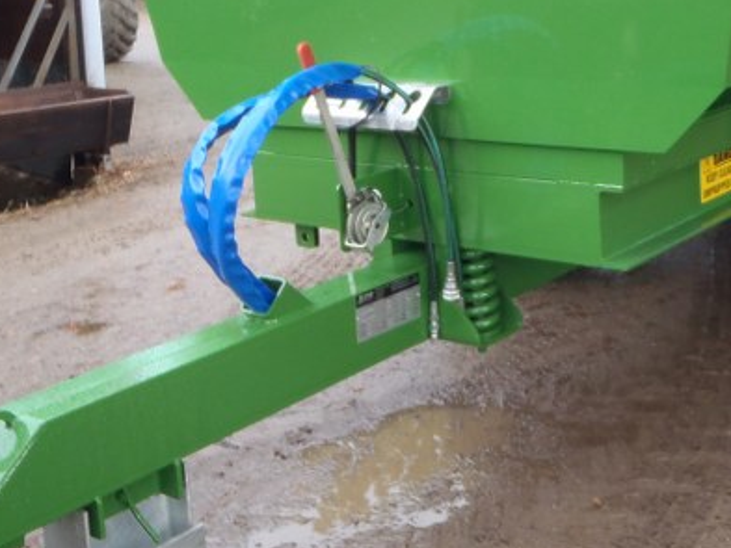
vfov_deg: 24.8
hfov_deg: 32.9
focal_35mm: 57
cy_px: 43
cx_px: 582
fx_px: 1204
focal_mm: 5
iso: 100
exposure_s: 1/30
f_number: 3.5
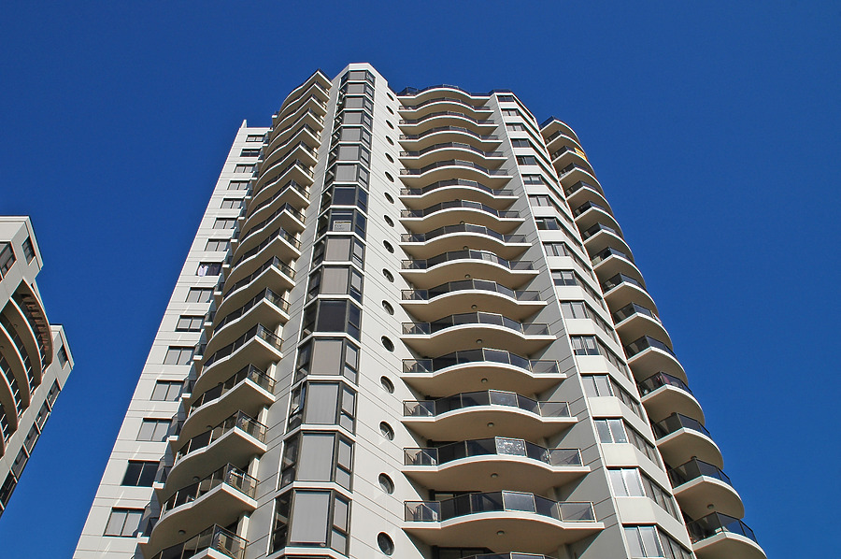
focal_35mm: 27
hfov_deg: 67.4
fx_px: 630
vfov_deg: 47.8
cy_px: 280
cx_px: 420
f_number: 10
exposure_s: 1/400
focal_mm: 18
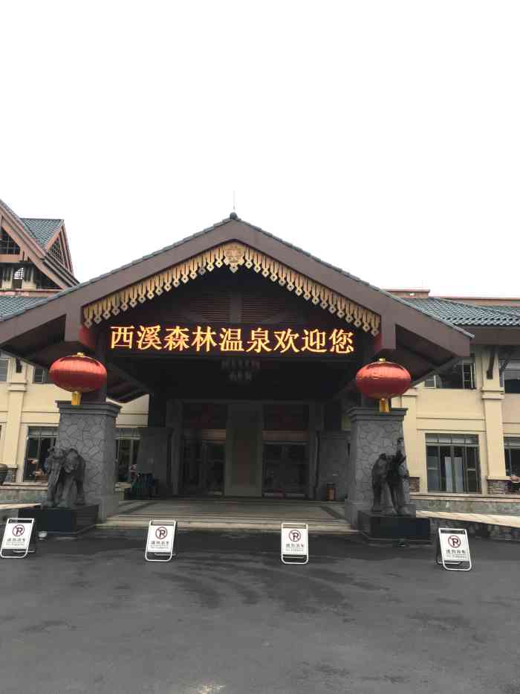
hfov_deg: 48.2
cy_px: 347
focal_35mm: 29
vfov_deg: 61.7
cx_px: 260
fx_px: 581
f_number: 2.2
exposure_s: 1/33
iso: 32
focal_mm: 4.15
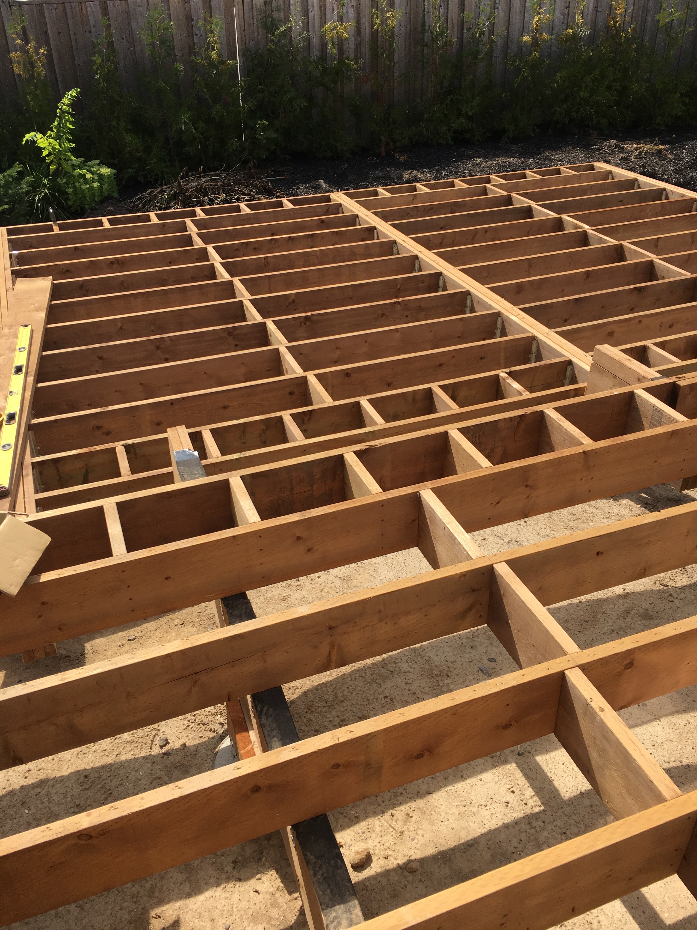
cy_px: 465
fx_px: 779
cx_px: 348
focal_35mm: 29
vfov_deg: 61.7
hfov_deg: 48.2
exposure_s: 1/1399
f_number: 2.2
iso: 25
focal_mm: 4.15
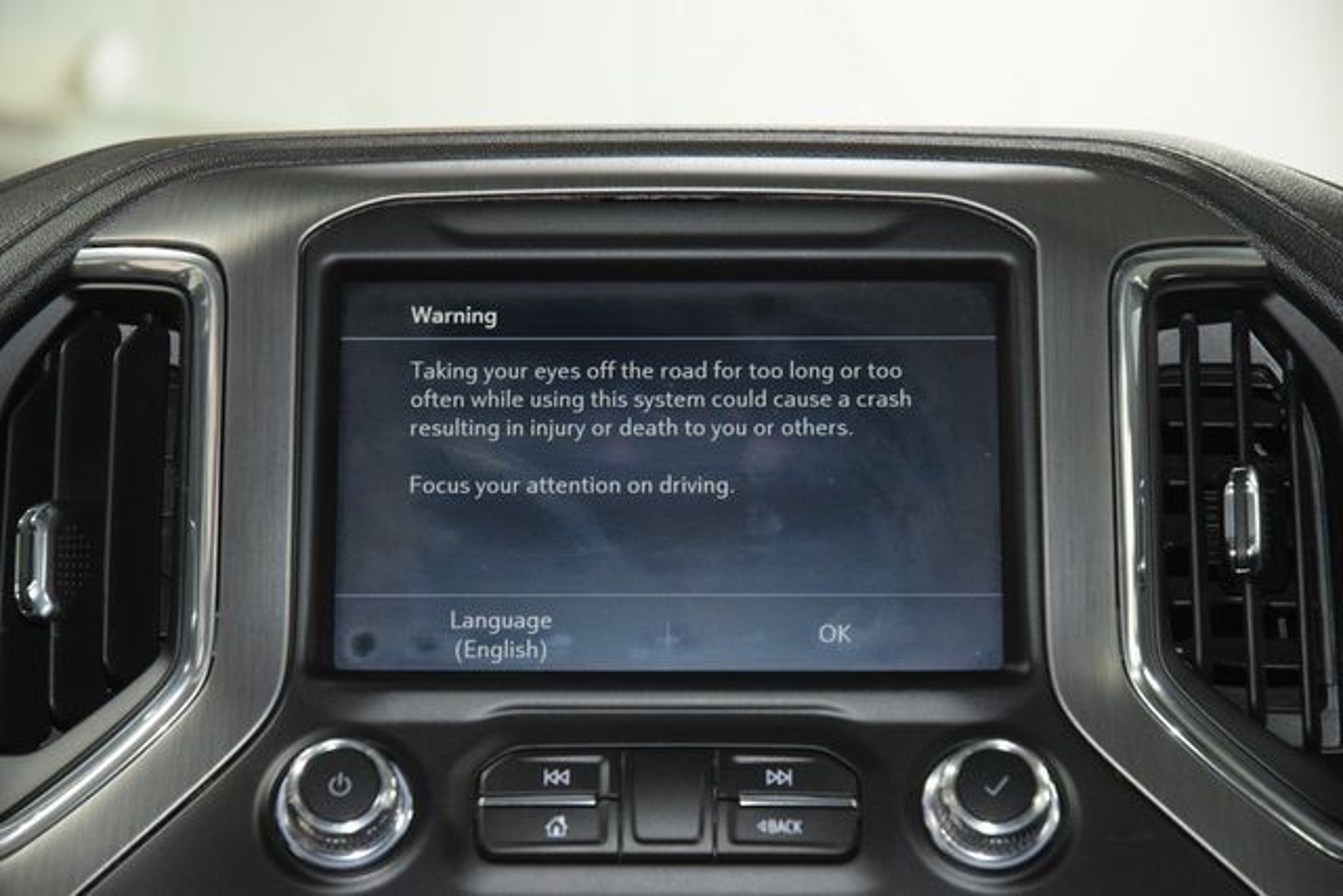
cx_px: 672
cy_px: 448
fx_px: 3918
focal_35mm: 105
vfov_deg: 13.0
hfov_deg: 19.5
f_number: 4.5
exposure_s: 1/80
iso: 3200
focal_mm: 70
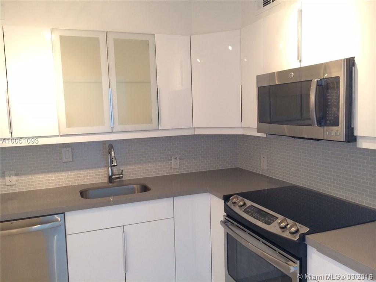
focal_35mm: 30
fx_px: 326
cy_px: 141
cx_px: 188
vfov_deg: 46.8
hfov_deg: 60.0
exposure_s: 1/30
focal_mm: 4.12
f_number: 2.2
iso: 160
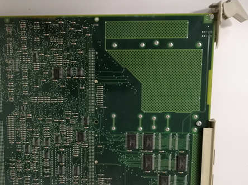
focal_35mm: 35
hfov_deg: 52.3
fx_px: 251
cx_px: 101
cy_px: 115
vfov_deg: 40.4
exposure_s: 1/33.3
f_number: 2.2
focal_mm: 3.81
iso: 320
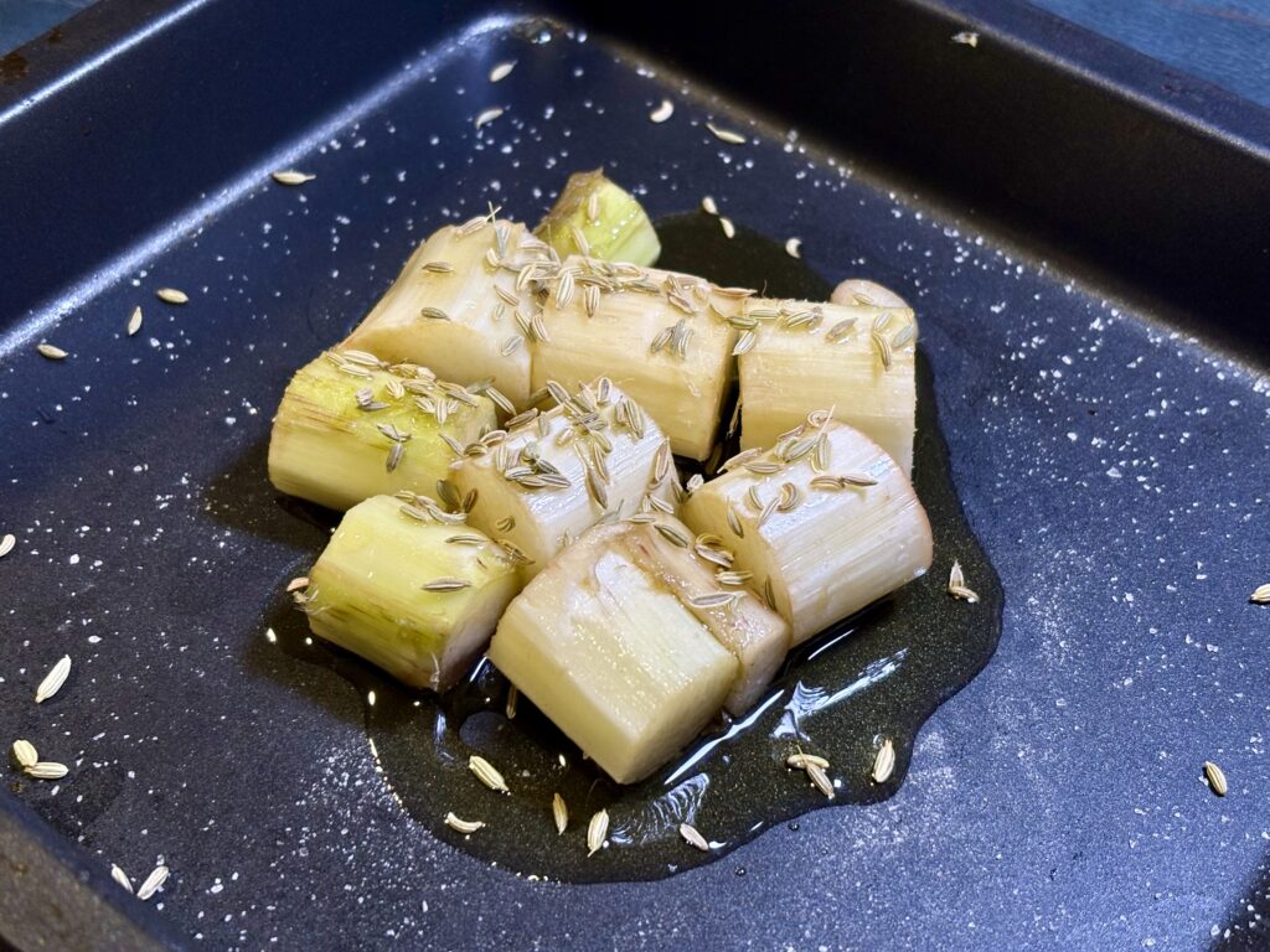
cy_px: 476
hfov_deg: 36.8
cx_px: 635
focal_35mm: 52
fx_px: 1908
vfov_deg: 28.0
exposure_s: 1/50
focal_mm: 5.96
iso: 25
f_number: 1.6
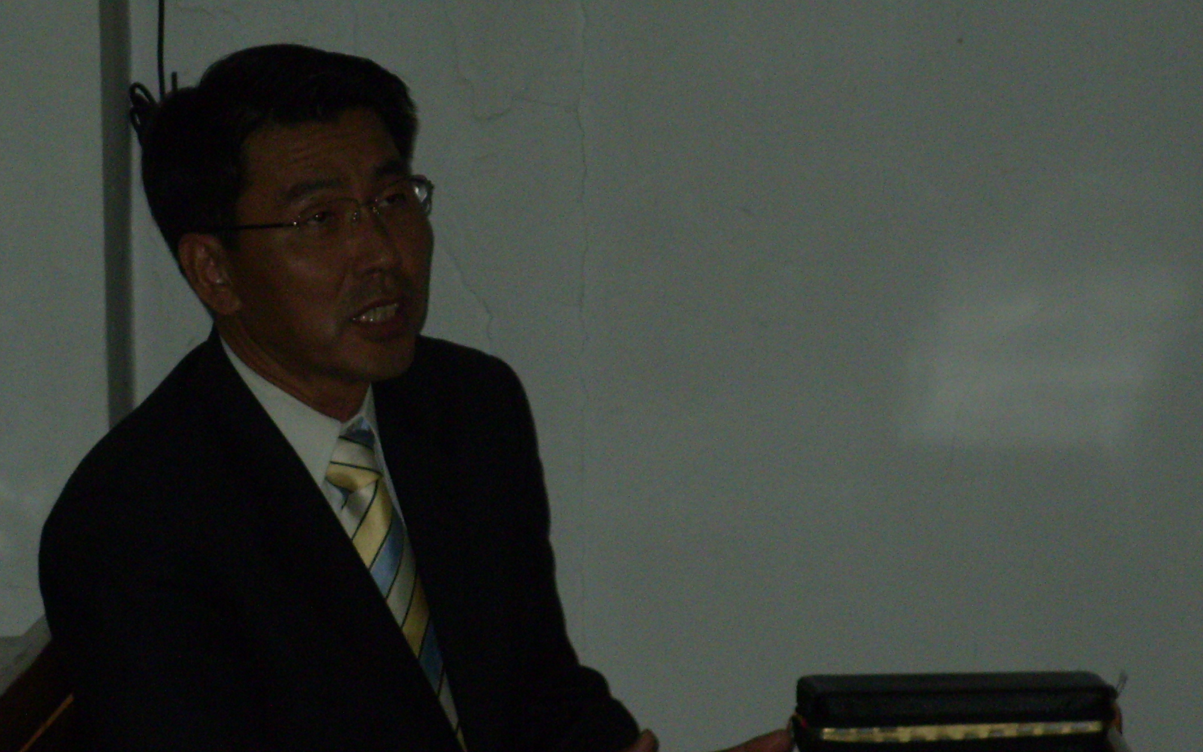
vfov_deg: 4.5
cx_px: 355
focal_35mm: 291
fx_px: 9541
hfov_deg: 7.2
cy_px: 418
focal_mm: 31.5
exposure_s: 1/148
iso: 400
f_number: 4.6
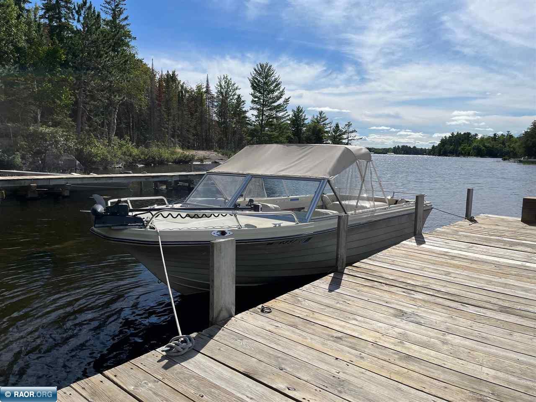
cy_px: 201
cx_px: 268
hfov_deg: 67.3
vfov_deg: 53.1
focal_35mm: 26
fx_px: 403
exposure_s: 1/7353
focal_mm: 5.1
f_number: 1.6
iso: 50
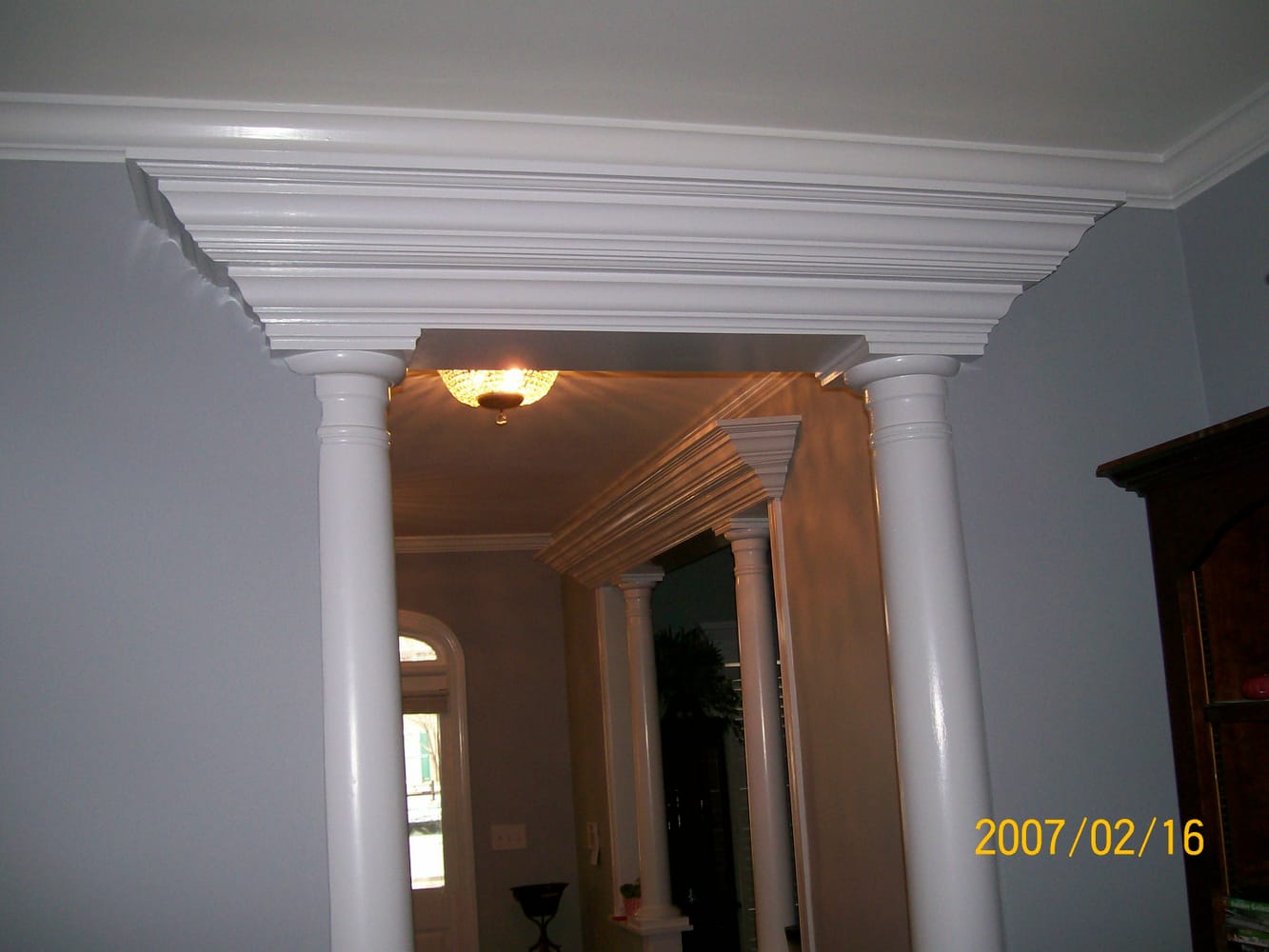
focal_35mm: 36
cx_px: 634
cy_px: 476
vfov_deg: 39.7
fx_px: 1320
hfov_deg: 51.4
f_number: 2.7
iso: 80
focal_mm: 6
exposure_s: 1/64
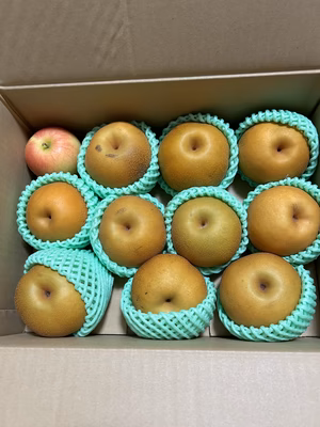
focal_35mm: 26
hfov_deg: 53.1
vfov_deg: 67.3
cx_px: 160
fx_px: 320
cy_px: 214
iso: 160
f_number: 1.5
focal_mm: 5.7
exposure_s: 1/60
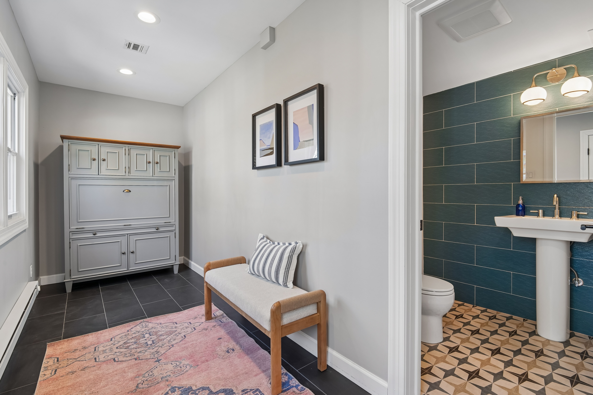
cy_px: 198
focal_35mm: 16
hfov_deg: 96.7
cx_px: 296
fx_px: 264
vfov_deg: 73.7
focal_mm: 16
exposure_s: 1/13
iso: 400
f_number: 8
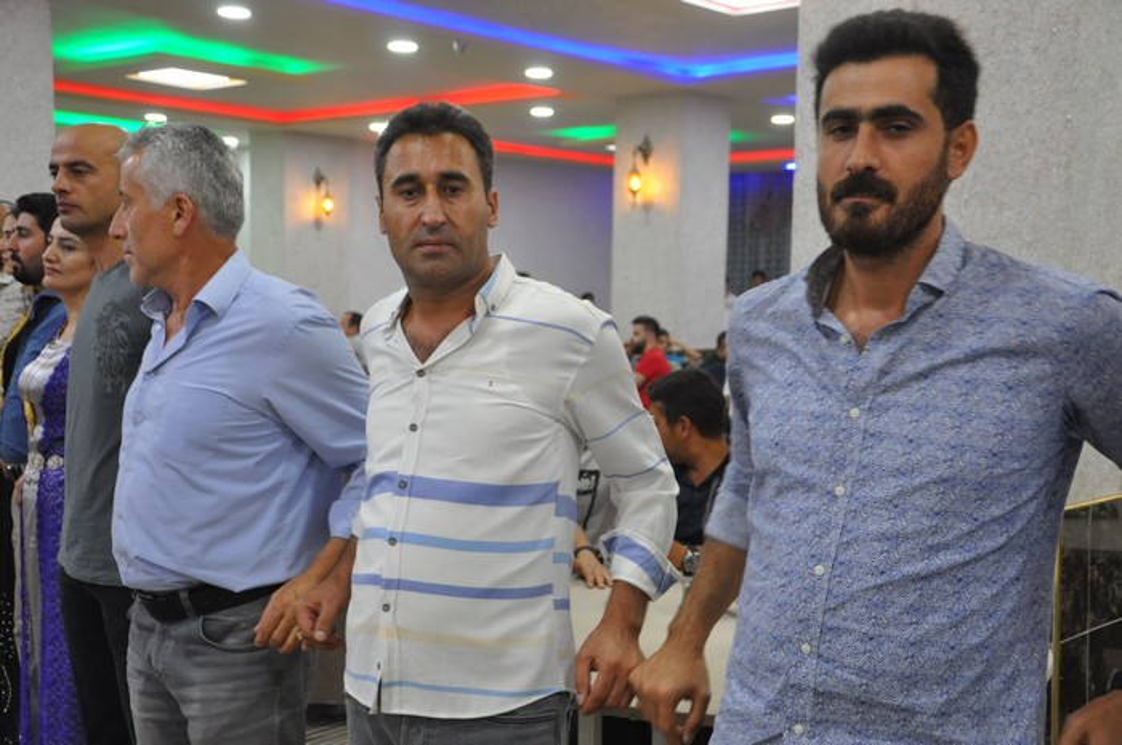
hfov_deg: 43.6
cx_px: 561
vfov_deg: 29.8
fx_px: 1401
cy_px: 372
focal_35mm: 45
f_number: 6.3
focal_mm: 30
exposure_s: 1/40
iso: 1250
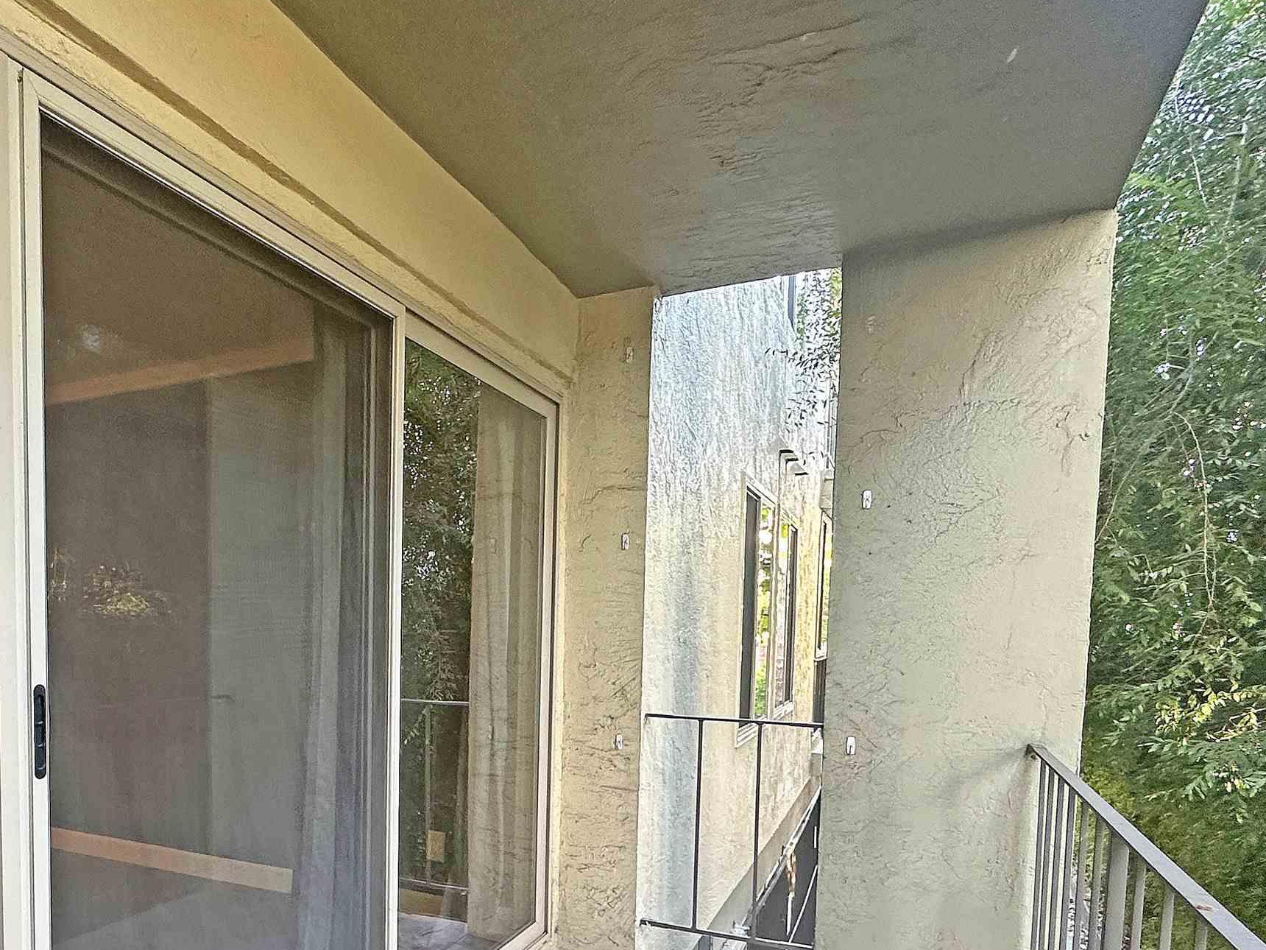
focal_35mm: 25
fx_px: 914
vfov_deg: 53.1
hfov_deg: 66.5
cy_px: 678
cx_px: 371
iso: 250
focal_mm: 2.22
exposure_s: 1/60
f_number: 2.2
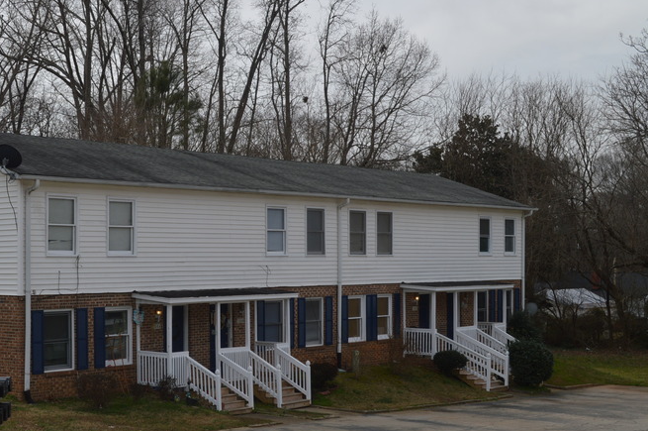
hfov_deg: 32.2
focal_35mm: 62
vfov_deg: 21.8
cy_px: 283
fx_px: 1115
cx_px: 216
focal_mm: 30
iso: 100
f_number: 8
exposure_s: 1/250
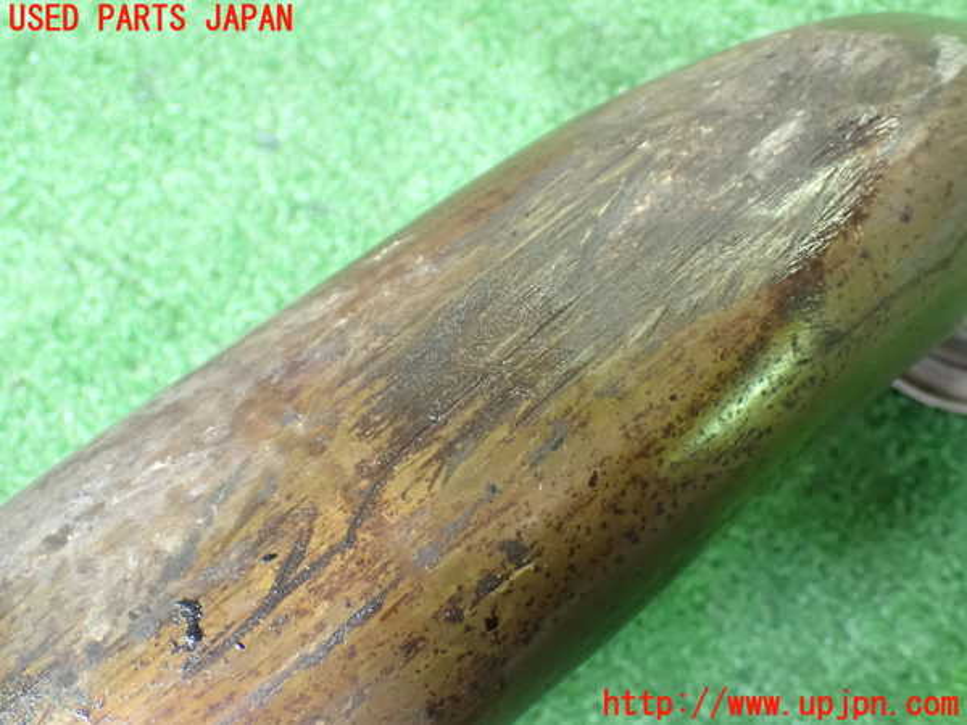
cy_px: 362
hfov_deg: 40.4
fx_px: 1313
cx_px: 484
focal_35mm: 47
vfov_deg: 30.9
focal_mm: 8.4
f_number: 3.1
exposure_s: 1/40
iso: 1600
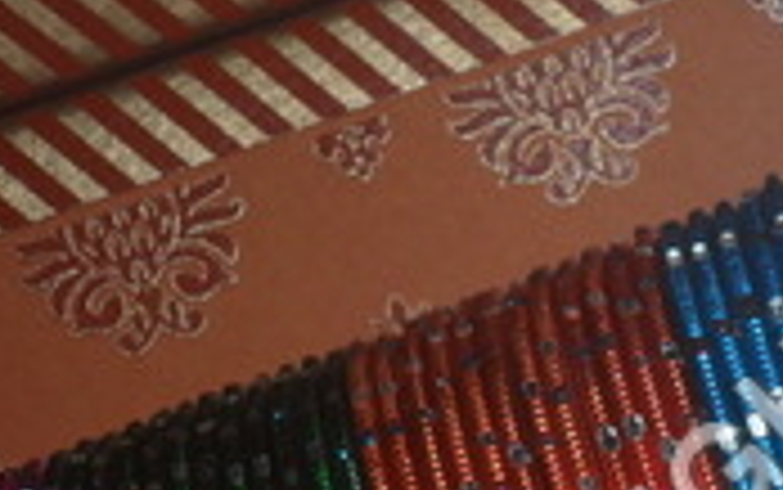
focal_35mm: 329
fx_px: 7025
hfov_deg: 6.4
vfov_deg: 4.0
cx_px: 752
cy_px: 465
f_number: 5
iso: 100
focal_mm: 19.6
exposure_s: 1/60
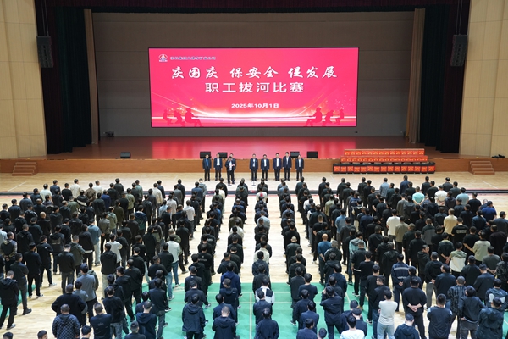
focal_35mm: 40
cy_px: 170
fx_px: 564
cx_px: 254
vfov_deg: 33.4
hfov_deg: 48.5
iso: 1600
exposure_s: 1/160
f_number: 3.5
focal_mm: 40
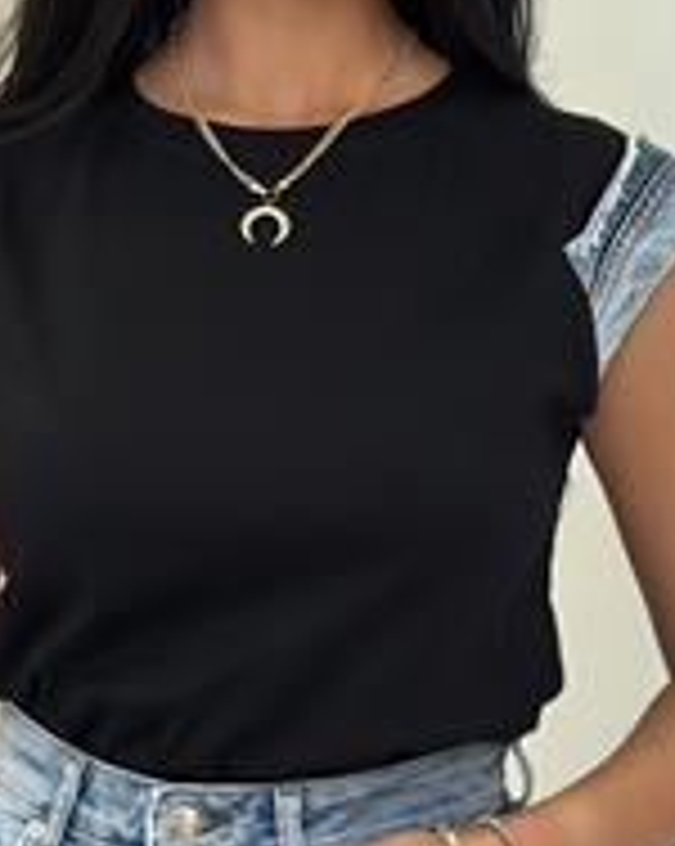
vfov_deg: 14.5
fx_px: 3327
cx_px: 310
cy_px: 551
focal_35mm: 133
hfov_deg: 11.6
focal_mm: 6.86
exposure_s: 1/242
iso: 80
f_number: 1.78
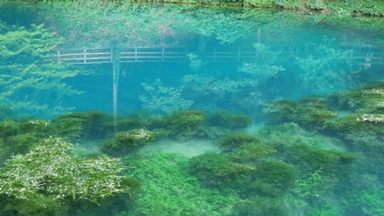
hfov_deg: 44.6
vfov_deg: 25.9
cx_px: 181
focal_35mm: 46
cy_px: 86
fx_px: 468
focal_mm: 6
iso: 400
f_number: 3.4
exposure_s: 1/40
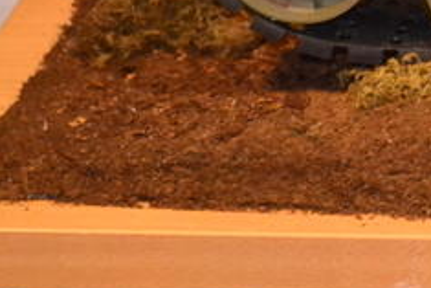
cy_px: -288
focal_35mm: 367
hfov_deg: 5.4
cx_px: 1069
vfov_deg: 3.7
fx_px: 4396
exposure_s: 1/60
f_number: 5.3
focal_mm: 48
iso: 3200
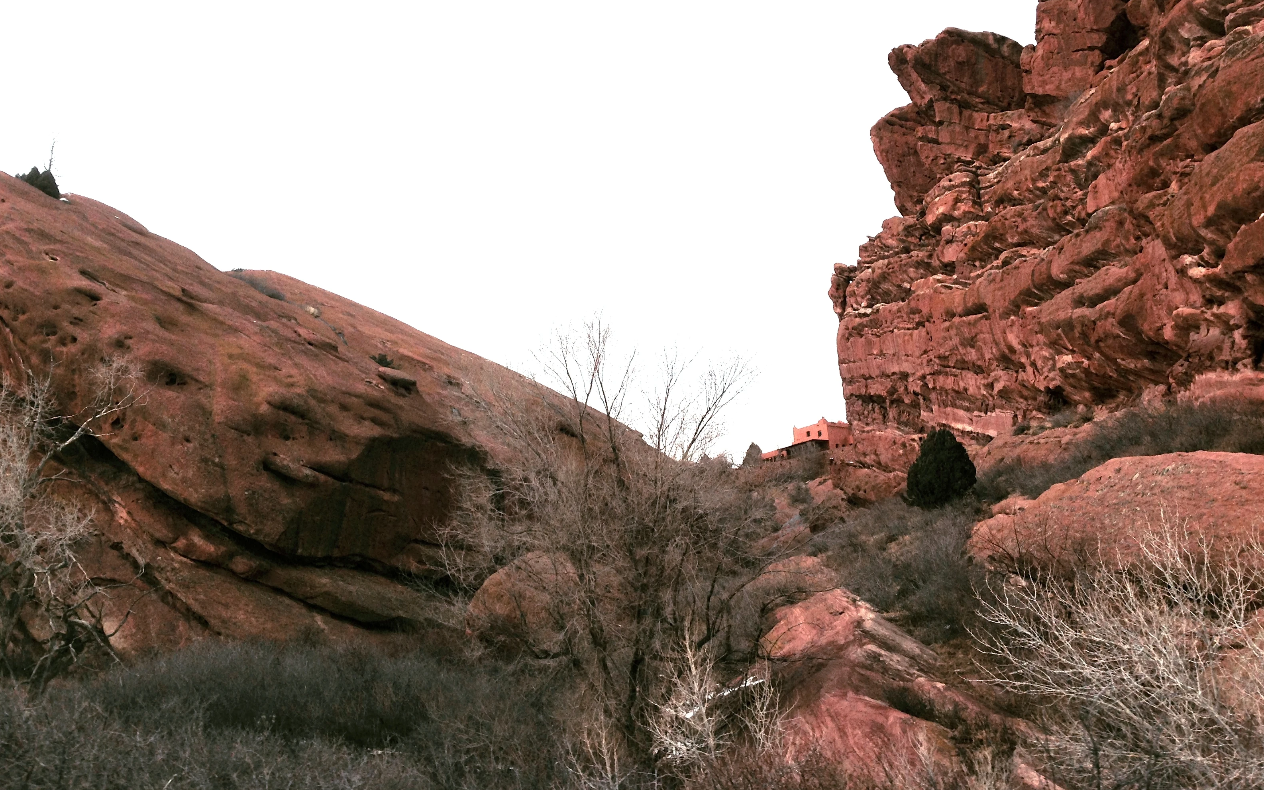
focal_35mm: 36
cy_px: 308
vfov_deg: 35.2
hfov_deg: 54.0
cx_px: 632
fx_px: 1240
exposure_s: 1/821
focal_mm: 4.12
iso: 50
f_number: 2.4
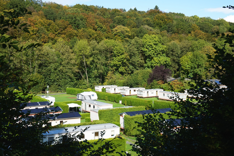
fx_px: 283
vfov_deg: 30.8
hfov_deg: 45.0
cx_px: 117
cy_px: 78
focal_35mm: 44
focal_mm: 29
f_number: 13
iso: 100
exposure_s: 1/80
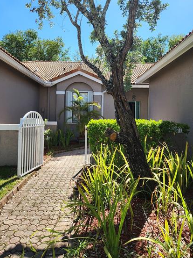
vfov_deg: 69.3
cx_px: 96
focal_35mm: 25
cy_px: 120
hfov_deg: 54.9
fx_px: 186
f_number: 1.8
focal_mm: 5.4
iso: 20
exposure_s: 1/726
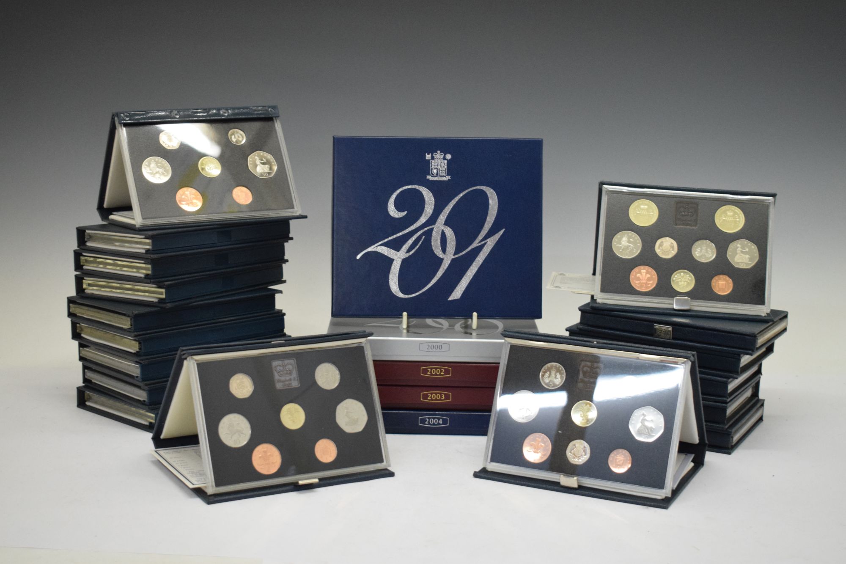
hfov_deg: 33.4
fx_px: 1410
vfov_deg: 22.6
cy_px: 282
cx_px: 423
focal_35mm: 60
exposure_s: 1/100
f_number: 5
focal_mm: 40
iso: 3200
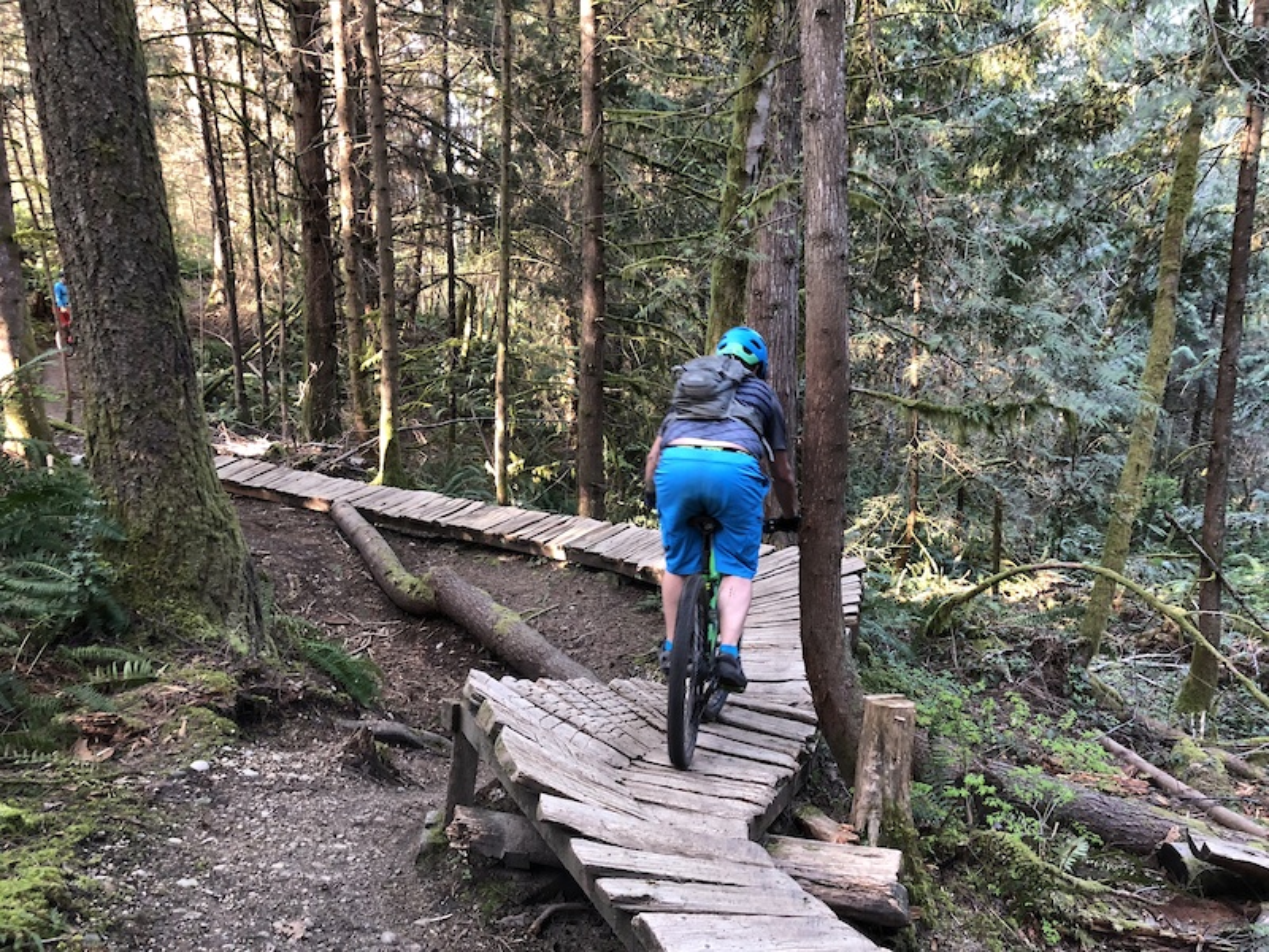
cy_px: 476
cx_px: 634
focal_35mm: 28
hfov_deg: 63.4
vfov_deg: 49.7
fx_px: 1026
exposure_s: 1/15
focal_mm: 4
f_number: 1.8
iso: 40
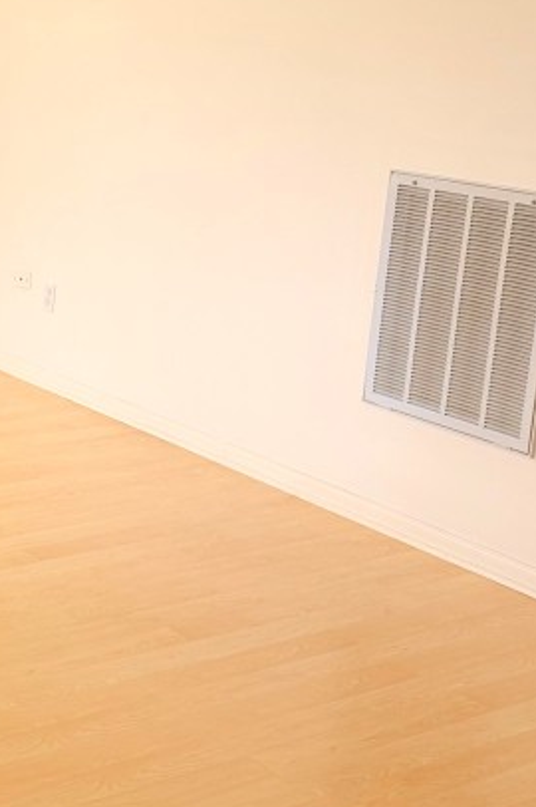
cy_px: 352
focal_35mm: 63
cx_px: -212
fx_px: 1409
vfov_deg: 31.9
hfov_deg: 19.4
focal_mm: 6.76
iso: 125
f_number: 1.78
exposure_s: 1/60
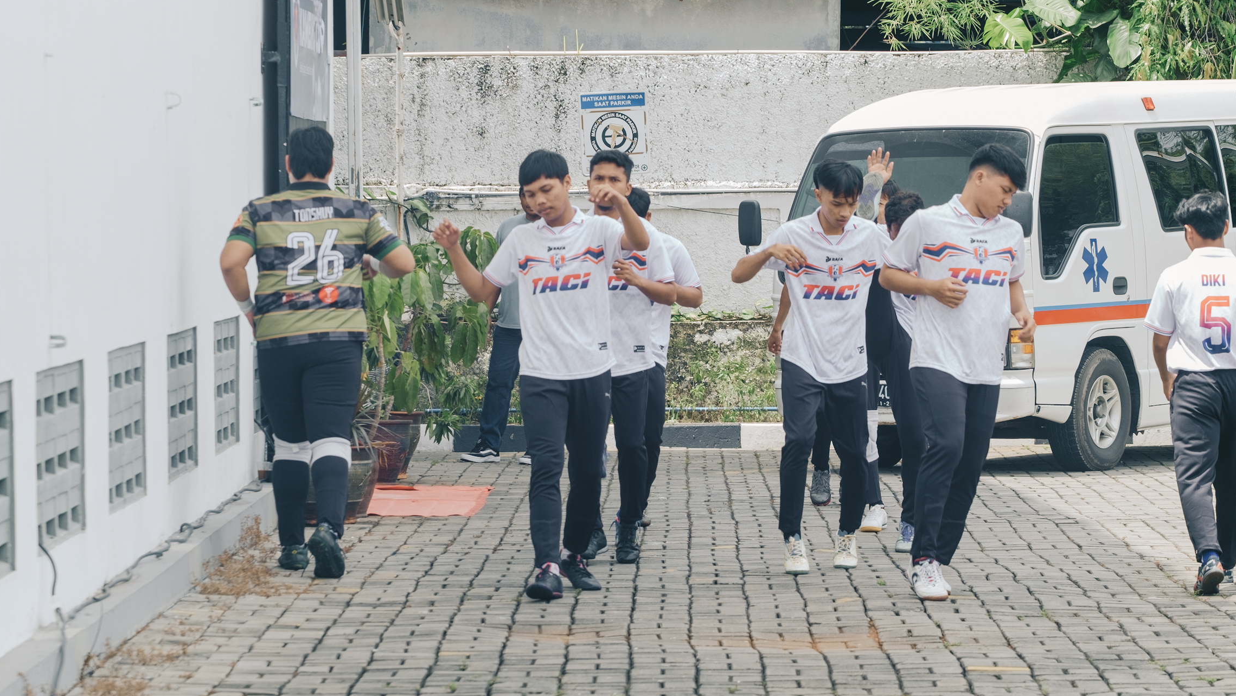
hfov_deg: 19.3
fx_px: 3638
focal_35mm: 111
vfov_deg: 10.9
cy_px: 349
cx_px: 620
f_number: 7.1
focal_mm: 70
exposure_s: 1/250
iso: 320
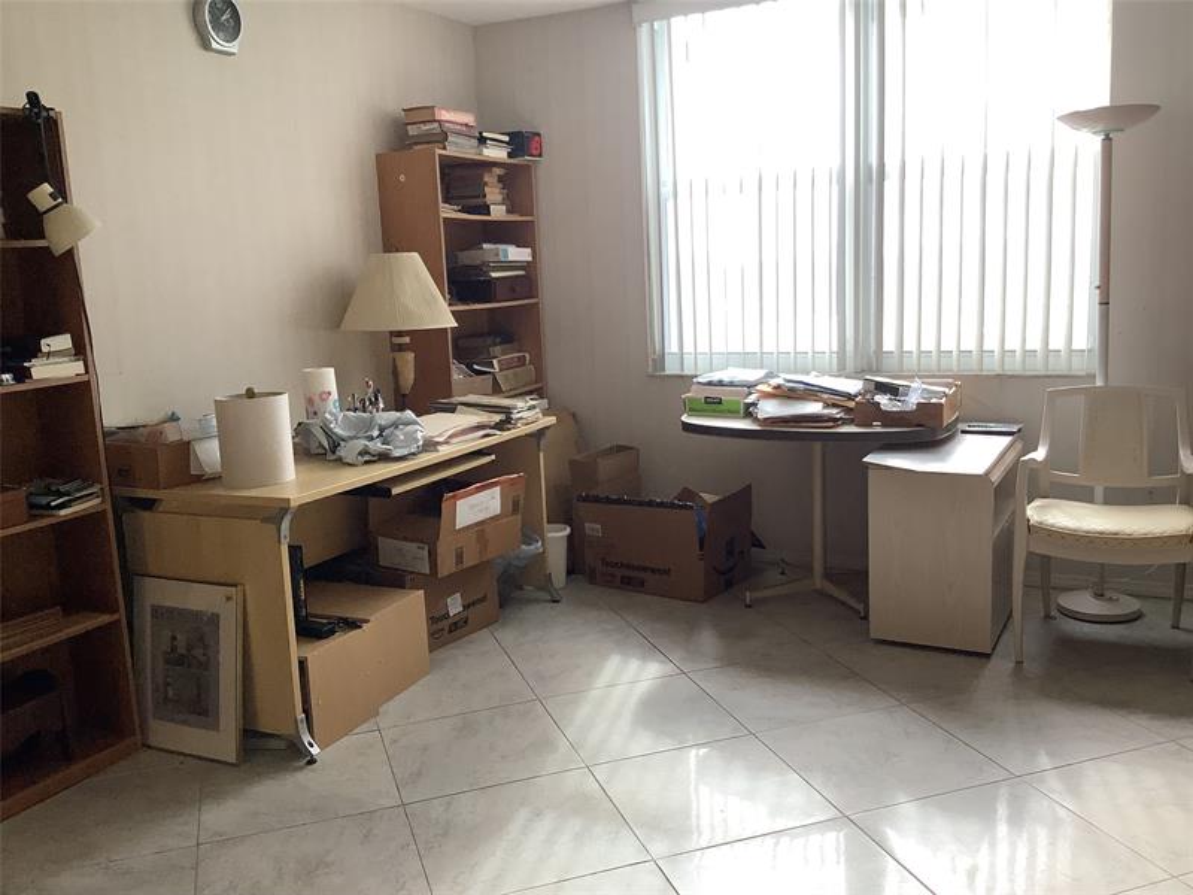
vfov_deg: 45.4
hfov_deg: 58.4
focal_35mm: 31
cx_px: 596
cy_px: 448
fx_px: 1068
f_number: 2.4
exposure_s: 1/120
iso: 80
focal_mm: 3.3
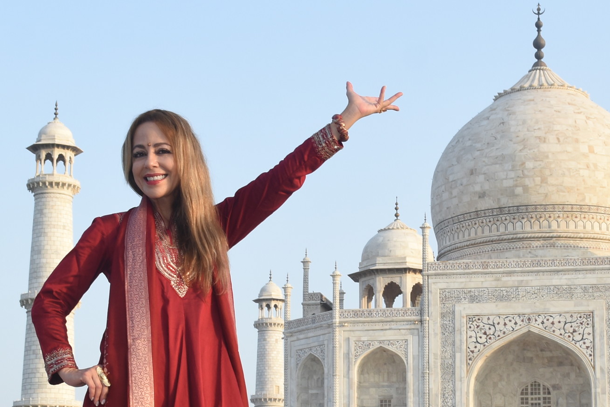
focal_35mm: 93
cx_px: 431
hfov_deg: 21.7
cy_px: 281
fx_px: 1579
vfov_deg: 14.7
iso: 200
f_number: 6.3
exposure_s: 1/160
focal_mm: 27
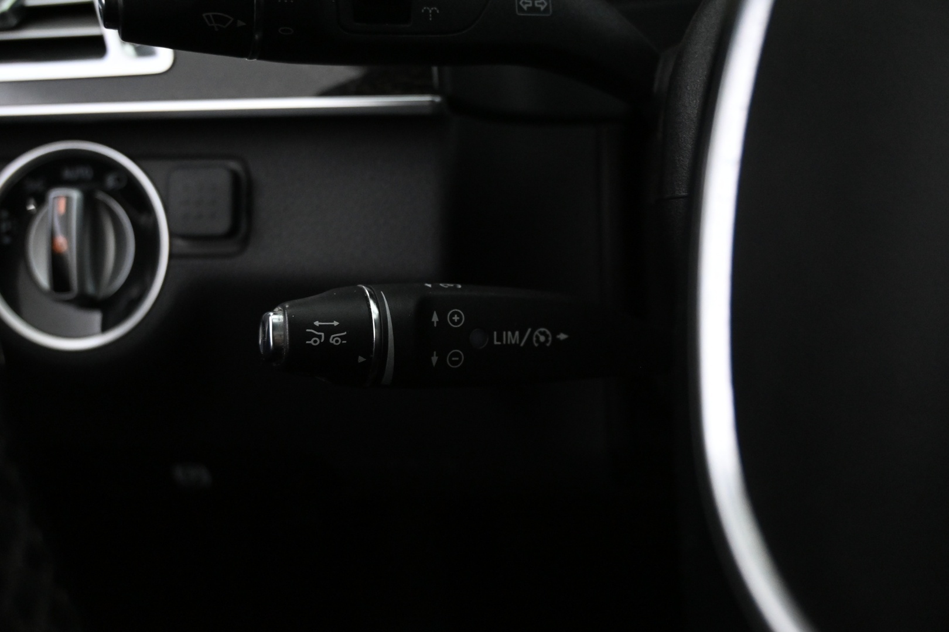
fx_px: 850
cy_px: 316
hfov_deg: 58.3
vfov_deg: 40.8
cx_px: 474
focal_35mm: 32
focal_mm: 21.5
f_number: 4
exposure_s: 1/30
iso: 4000
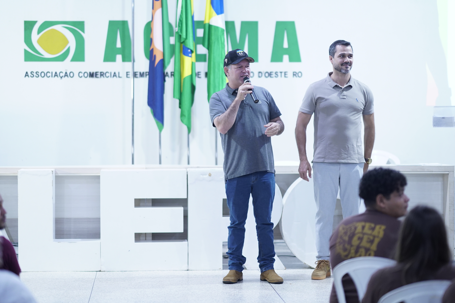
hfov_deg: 23.1
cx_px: 229
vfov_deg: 15.5
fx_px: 1112
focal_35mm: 88
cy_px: 148
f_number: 1.4
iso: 2000
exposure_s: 1/200
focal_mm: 85
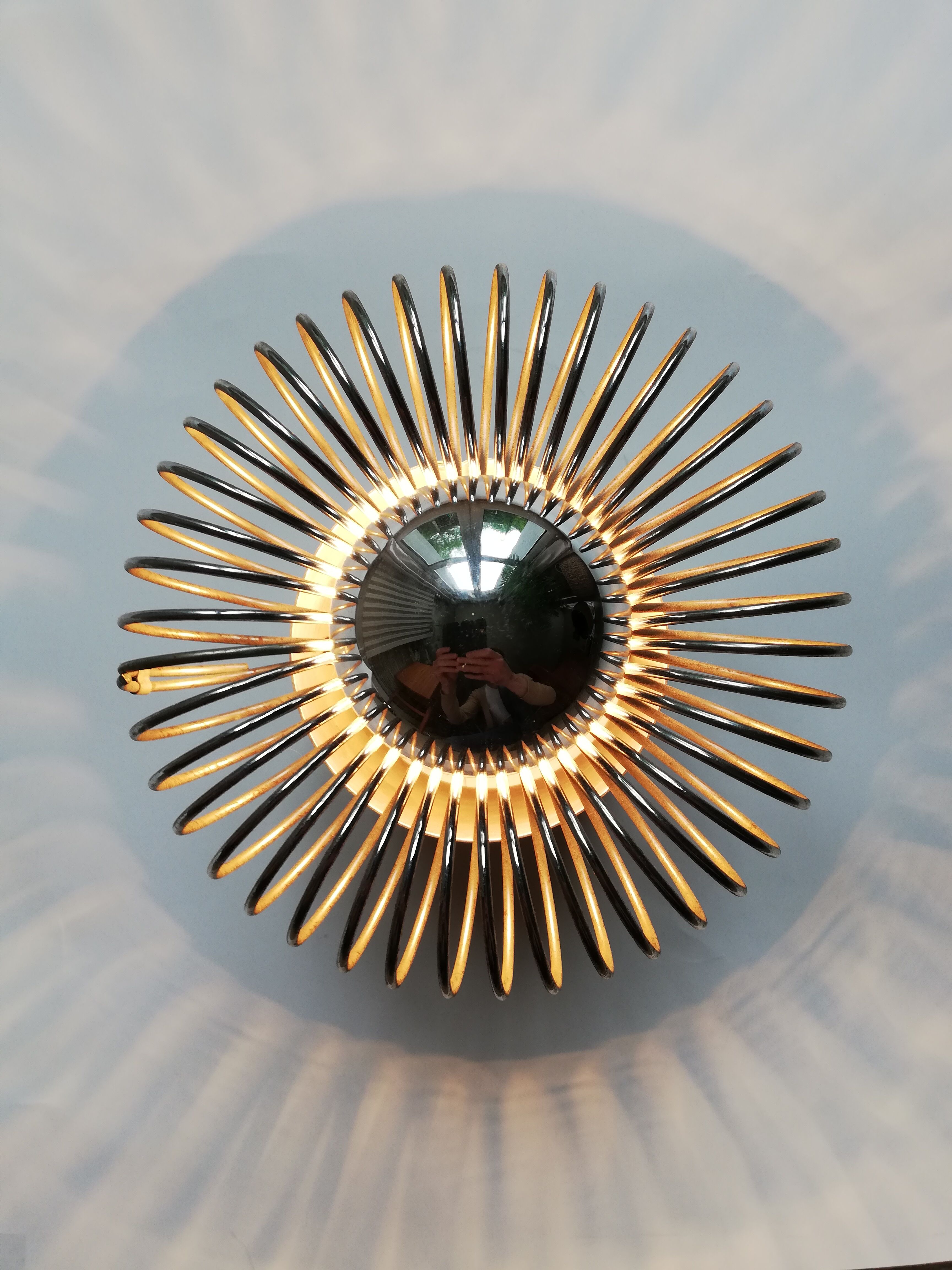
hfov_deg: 53.1
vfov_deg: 67.3
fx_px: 953
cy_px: 635
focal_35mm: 26
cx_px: 476
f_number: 2.2
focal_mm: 3.81
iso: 50
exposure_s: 1/119
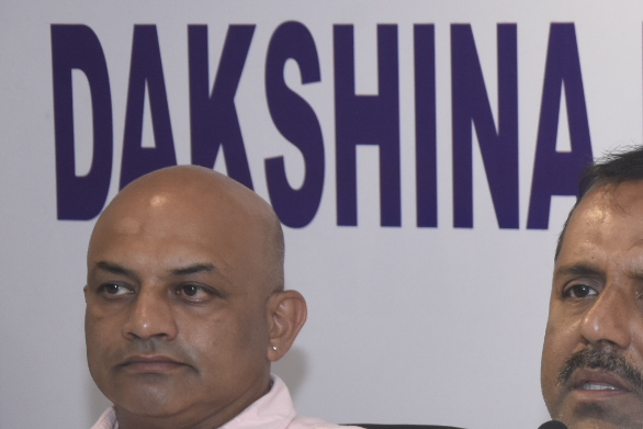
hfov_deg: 7.9
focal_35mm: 257
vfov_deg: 5.3
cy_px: 526
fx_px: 4591
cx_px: 860
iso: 800
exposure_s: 1/125
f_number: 8
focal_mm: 62
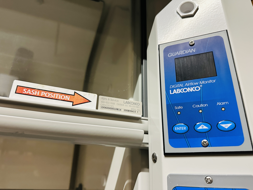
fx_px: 175
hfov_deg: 71.6
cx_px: 126
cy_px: 95
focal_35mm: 24
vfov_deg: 56.8
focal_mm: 6.86
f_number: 1.78
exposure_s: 1/60
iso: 640
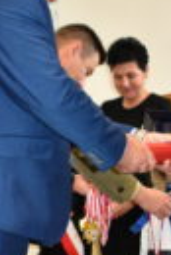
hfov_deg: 14.1
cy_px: 210
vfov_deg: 20.7
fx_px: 689
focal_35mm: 97
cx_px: 116
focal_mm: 20
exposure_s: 1/200
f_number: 4
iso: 6400
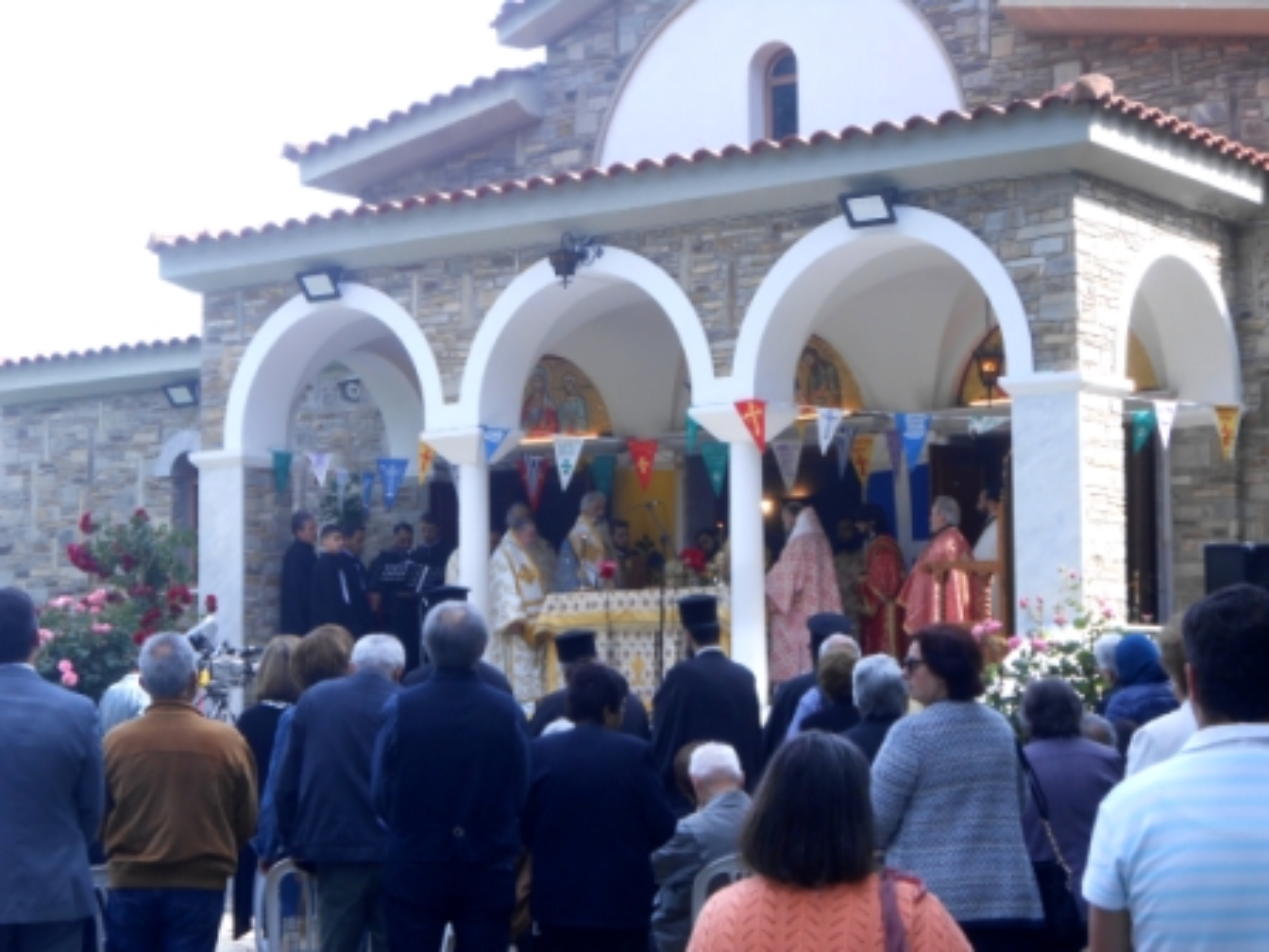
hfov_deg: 27.0
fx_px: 2639
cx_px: 634
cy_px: 476
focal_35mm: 72
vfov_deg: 20.4
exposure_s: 1/80
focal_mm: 12.8
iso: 80
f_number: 6
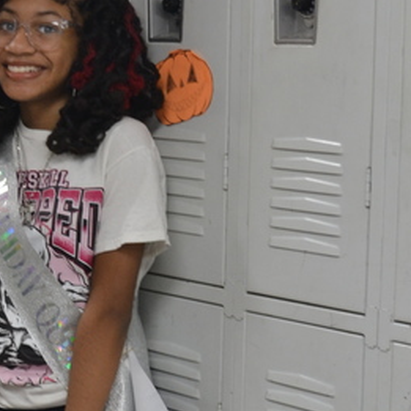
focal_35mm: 130
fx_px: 1746
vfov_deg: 13.4
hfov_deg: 13.0
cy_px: 263
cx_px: -97
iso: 400
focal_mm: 26
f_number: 4.2
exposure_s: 1/40
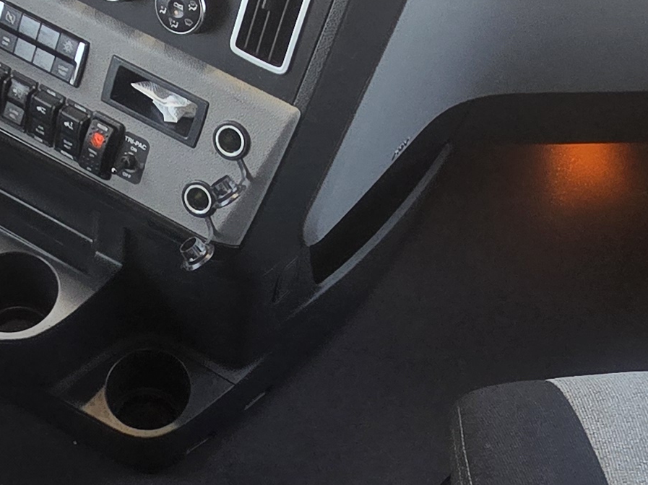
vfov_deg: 25.1
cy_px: 323
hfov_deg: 32.6
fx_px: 1085
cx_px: 160
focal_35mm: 58
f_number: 2.2
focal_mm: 2.2
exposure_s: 1/120
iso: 80
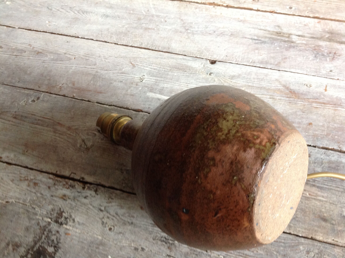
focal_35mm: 35
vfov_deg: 40.6
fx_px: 348
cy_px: 129
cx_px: 172
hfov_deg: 52.7
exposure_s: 1/15
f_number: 2.4
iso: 200
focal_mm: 4.28
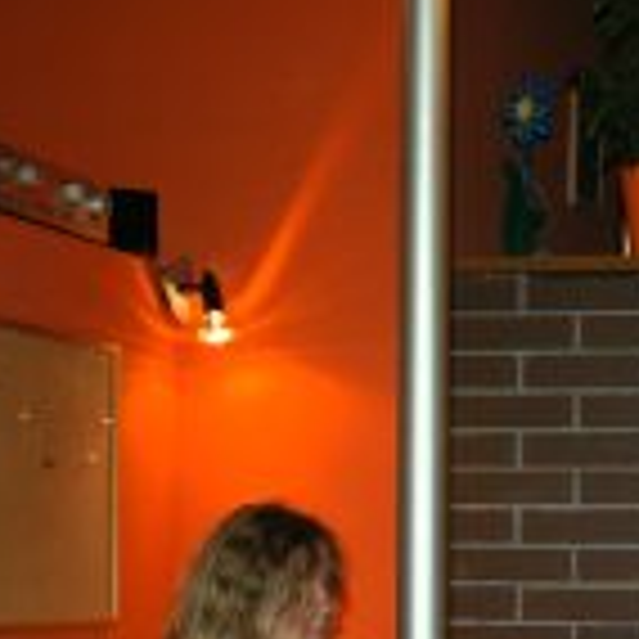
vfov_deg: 18.1
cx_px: 758
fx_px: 1990
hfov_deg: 17.4
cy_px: 529
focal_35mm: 95
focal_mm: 25
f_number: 3.8
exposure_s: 1/60
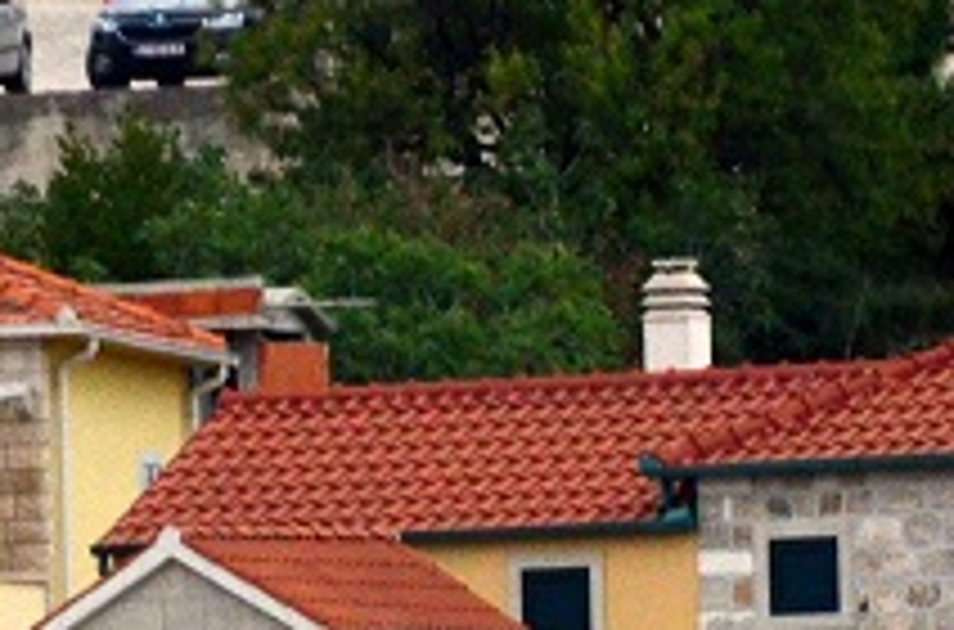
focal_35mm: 1840
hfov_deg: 1.1
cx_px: -396
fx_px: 48615
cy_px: 1004
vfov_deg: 0.7
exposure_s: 1/4000
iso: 2000
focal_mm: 260
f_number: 5.6
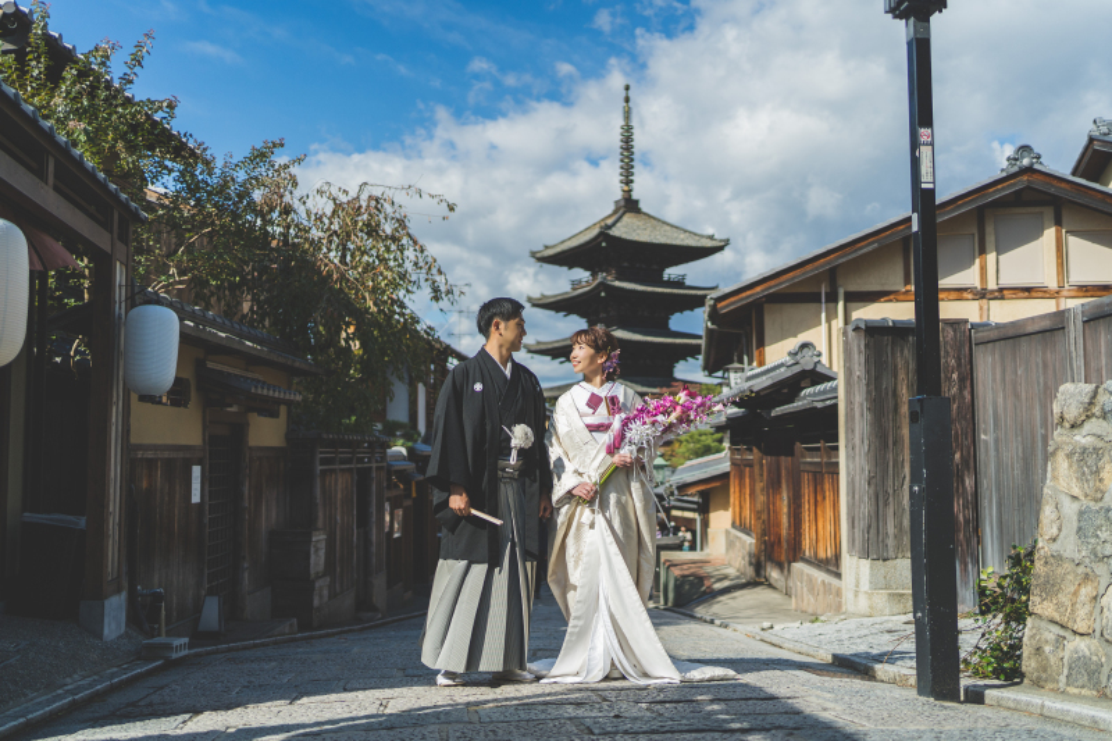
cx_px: 556
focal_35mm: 35
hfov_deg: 54.4
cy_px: 370
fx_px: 1081
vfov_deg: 37.8
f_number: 1.8
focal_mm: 35
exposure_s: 1/8000
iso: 160
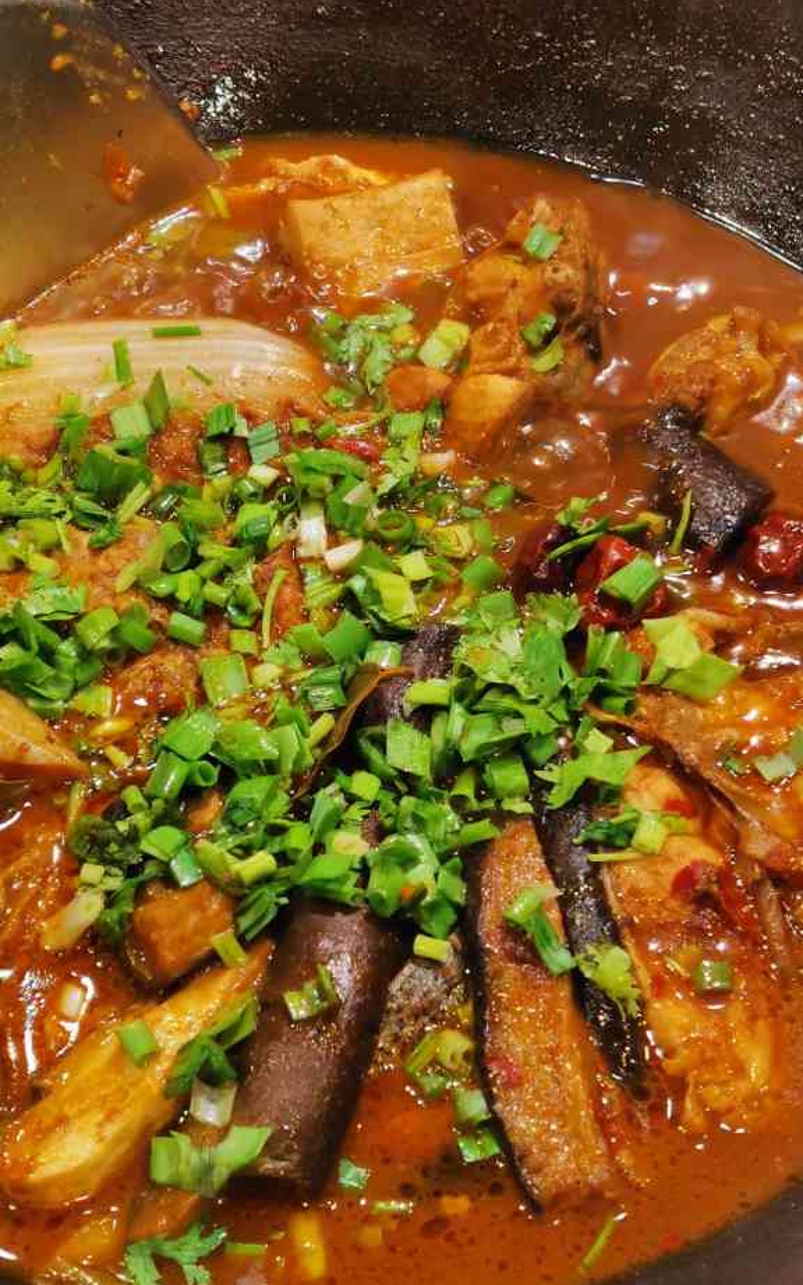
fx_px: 2592
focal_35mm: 74
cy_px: 646
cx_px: 332
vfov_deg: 27.9
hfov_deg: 17.6
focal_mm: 4.66
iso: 64
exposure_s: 1/100
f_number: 1.4
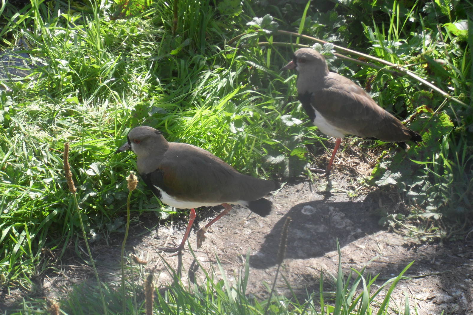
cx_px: 236
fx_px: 1445
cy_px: 152
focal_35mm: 110
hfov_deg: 18.6
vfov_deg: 12.5
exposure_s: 1/125
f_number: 5.8
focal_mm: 18.9
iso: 100
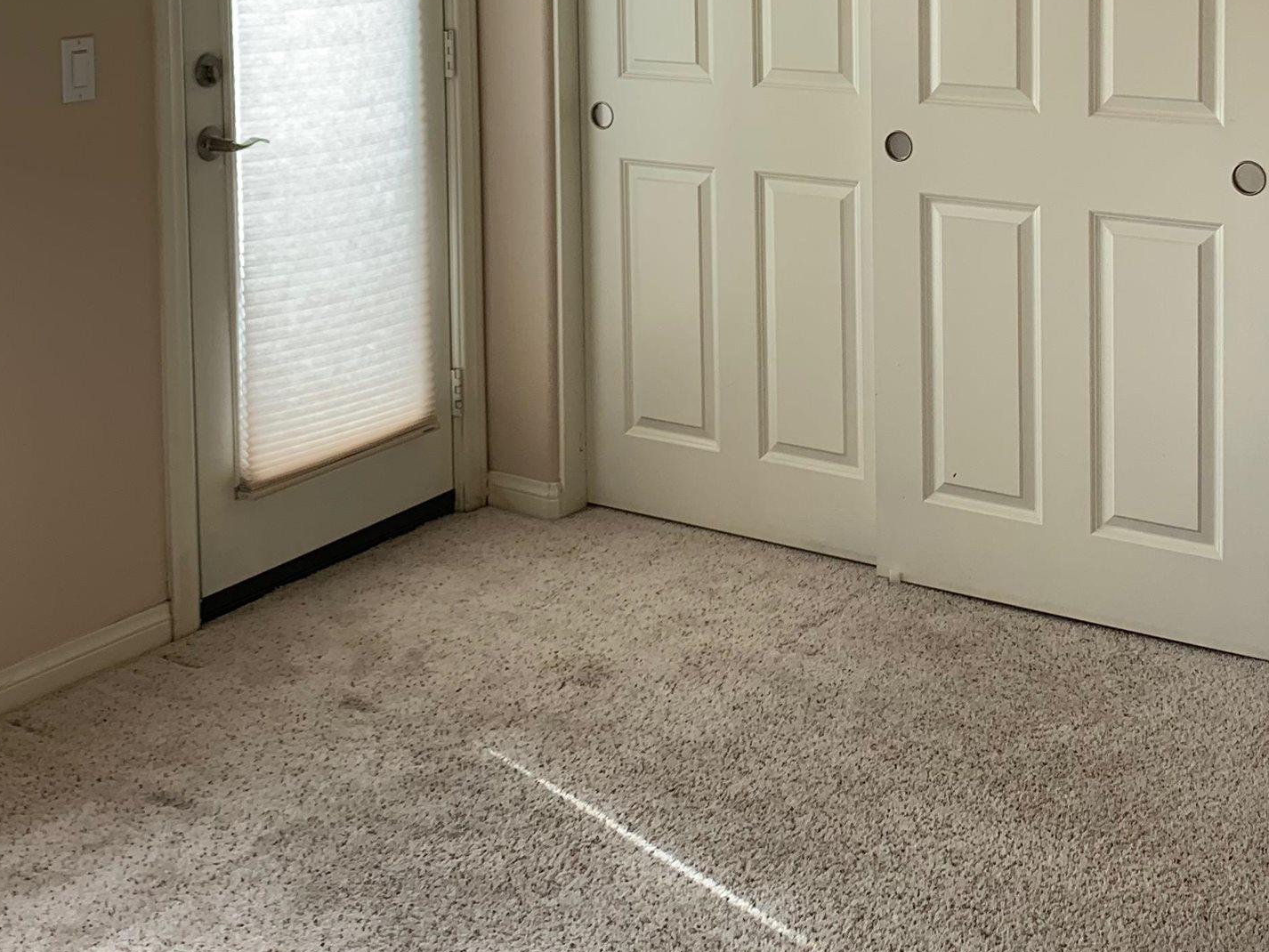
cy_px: 3
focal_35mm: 56
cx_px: 699
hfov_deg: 34.3
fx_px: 2053
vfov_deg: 24.9
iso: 25
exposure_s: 1/151
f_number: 1.8
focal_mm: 4.25
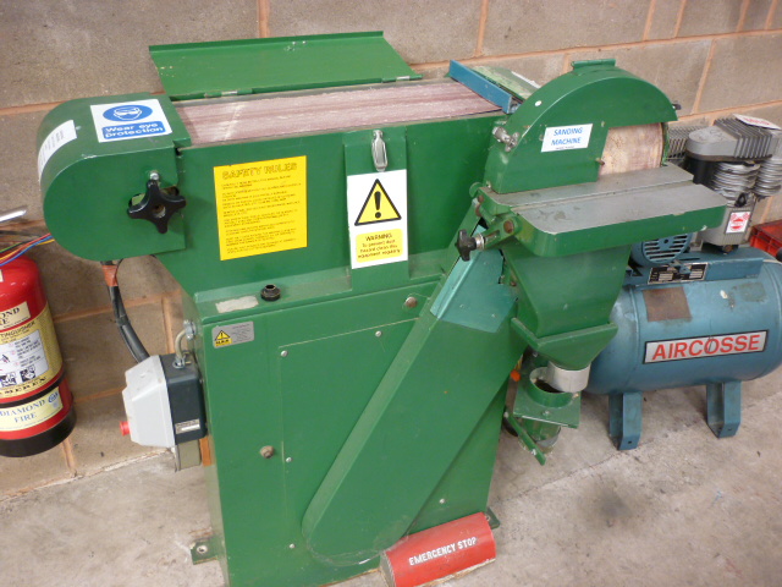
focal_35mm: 33
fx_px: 745
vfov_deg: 42.9
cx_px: 391
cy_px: 294
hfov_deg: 55.4
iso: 200
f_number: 2.8
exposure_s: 1/30
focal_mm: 5.5
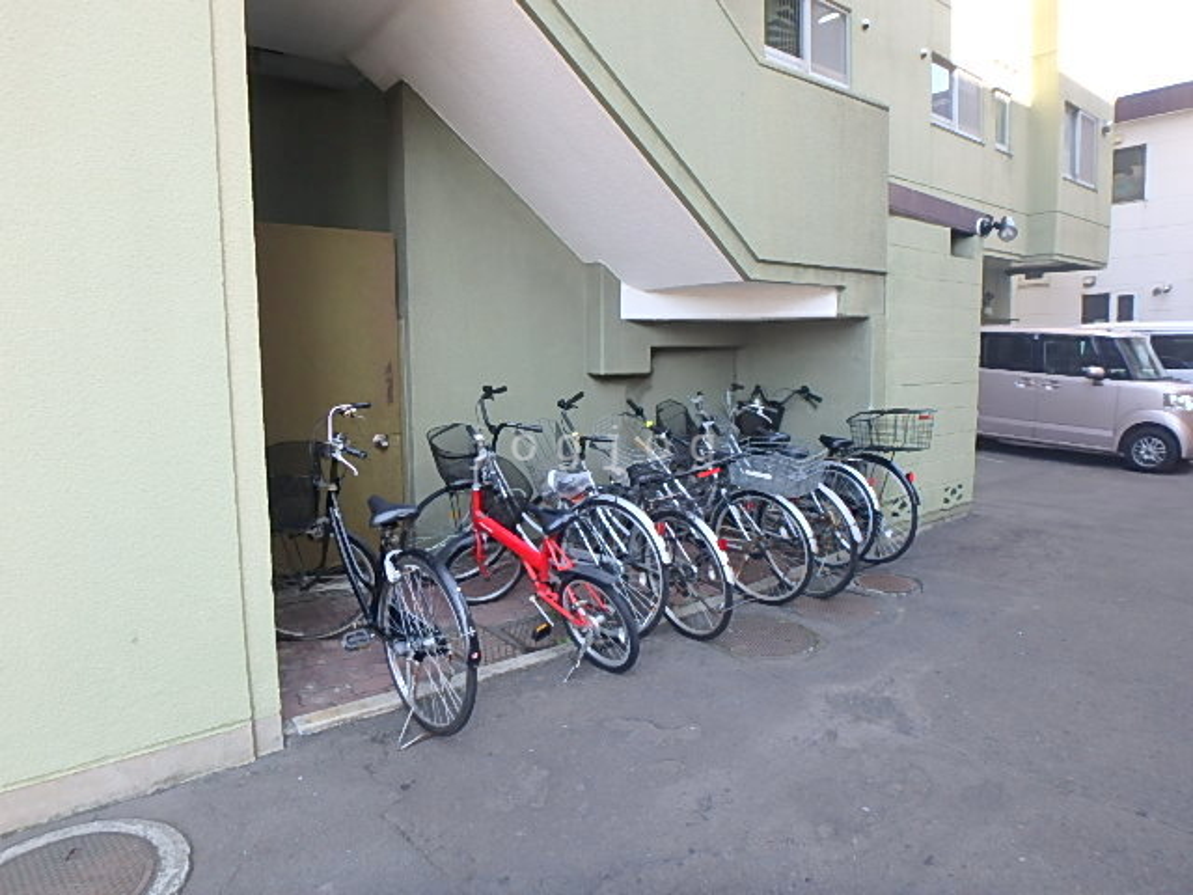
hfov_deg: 79.0
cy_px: 448
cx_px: 596
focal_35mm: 21
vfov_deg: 63.4
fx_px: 724
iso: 125
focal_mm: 3.7
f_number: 3.5
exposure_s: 1/100
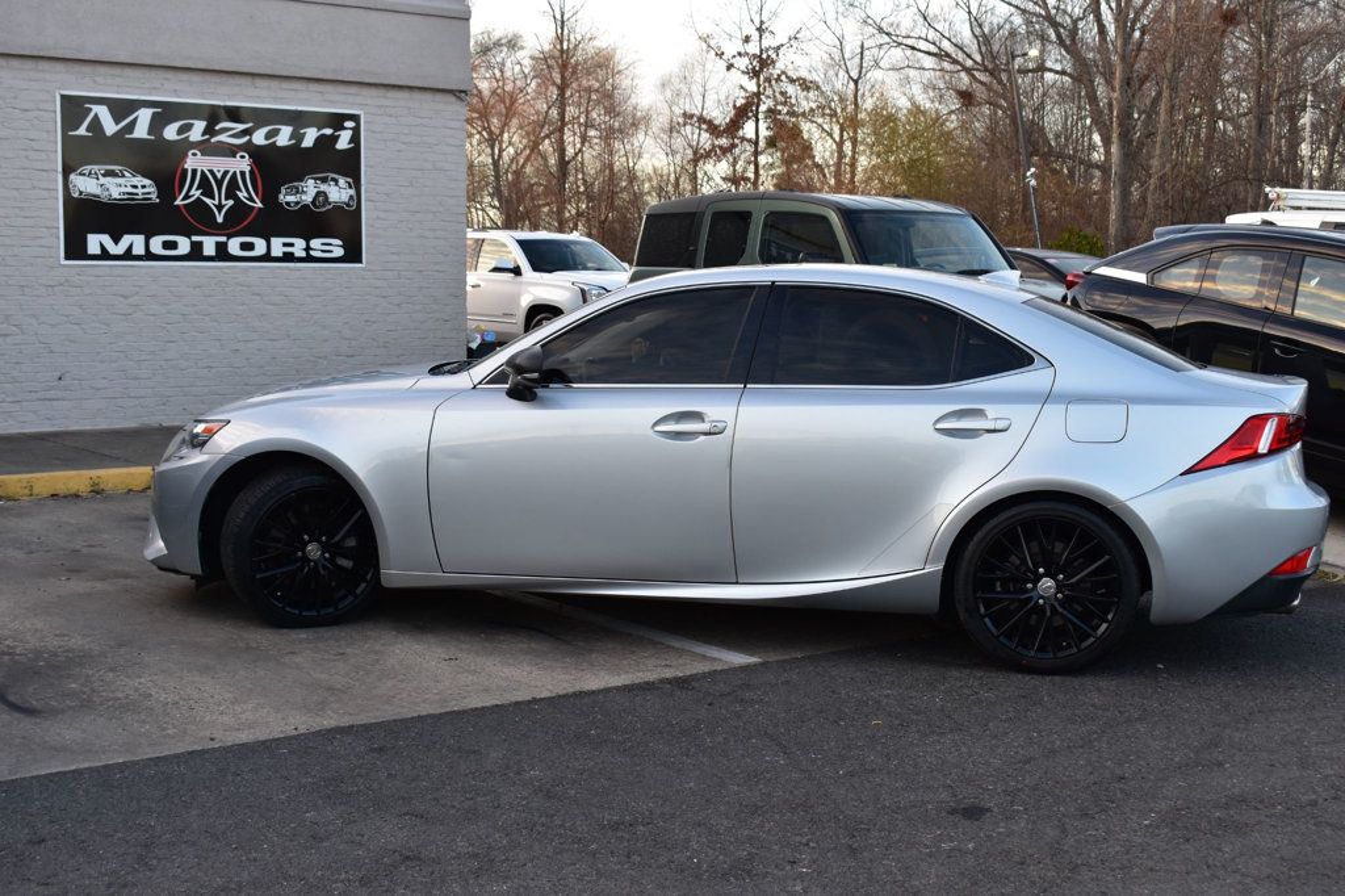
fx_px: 1793
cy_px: 448
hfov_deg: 41.1
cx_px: 672
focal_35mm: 48
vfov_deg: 28.1
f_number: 8
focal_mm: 32
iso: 400
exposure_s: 1/50
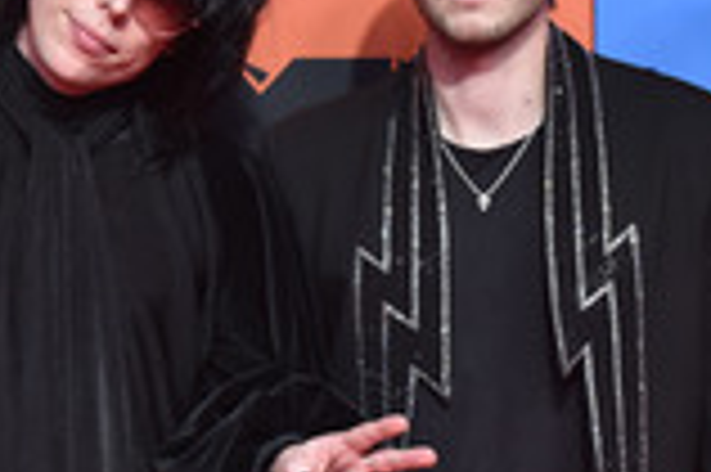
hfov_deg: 9.0
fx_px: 4518
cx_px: 245
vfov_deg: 6.0
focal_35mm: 229
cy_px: 207
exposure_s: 1/250
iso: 2000
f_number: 3.5
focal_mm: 80
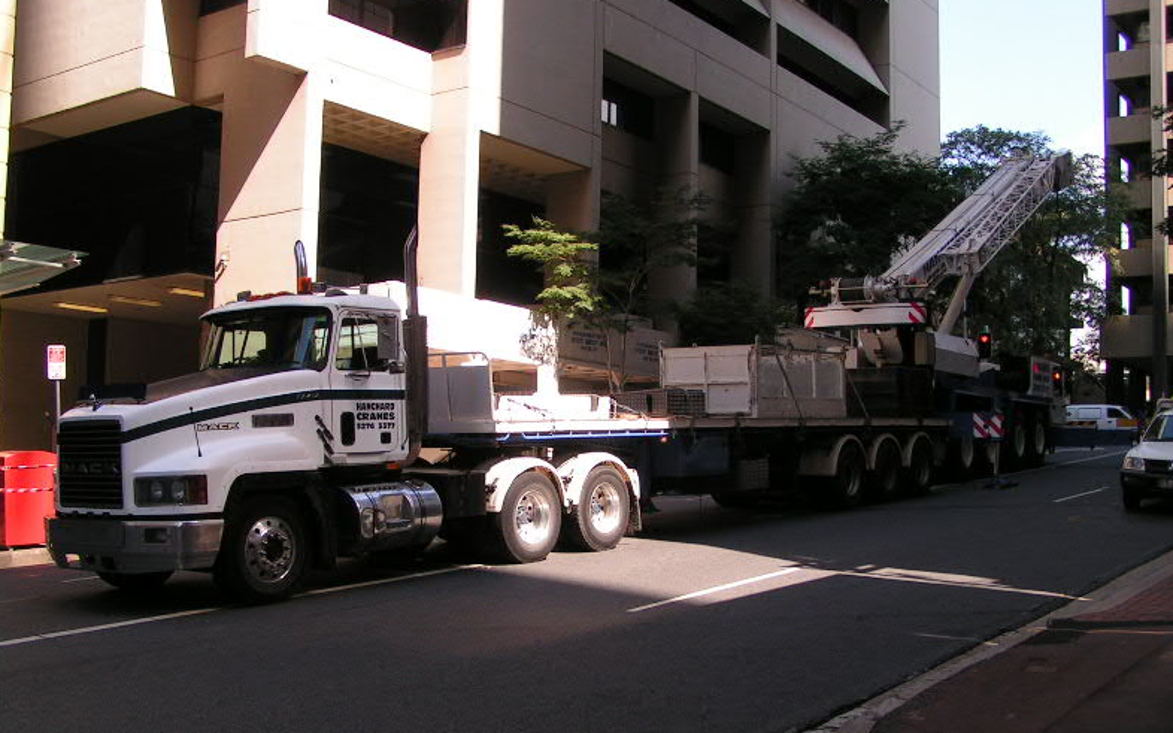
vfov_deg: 31.2
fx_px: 1311
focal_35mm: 41
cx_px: 591
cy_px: 403
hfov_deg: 48.2
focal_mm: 5.8
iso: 50
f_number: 5.6
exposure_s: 1/160
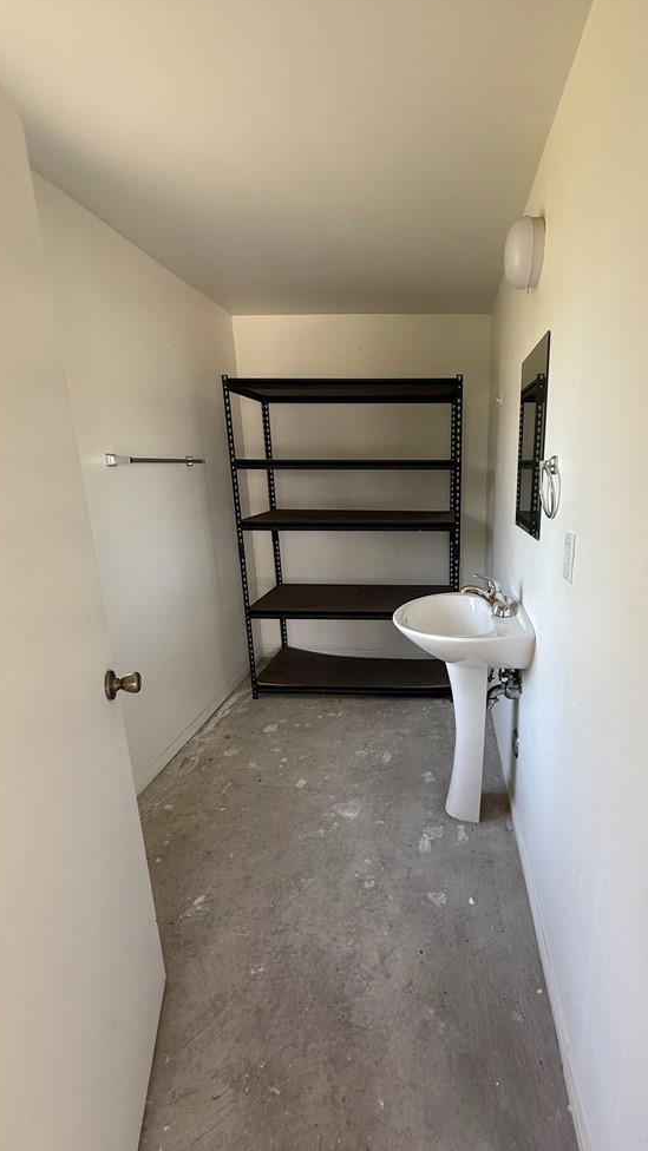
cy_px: 586
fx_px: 489
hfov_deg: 65.6
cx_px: 421
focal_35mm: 16
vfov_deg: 99.4
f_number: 2.2
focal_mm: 2.22
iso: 100
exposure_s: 1/99
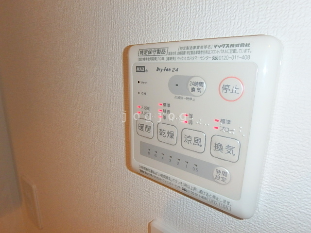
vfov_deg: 63.4
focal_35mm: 21
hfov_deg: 79.0
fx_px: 189
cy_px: 116
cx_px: 156
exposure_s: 1/30
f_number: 6
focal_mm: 3.7
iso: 250
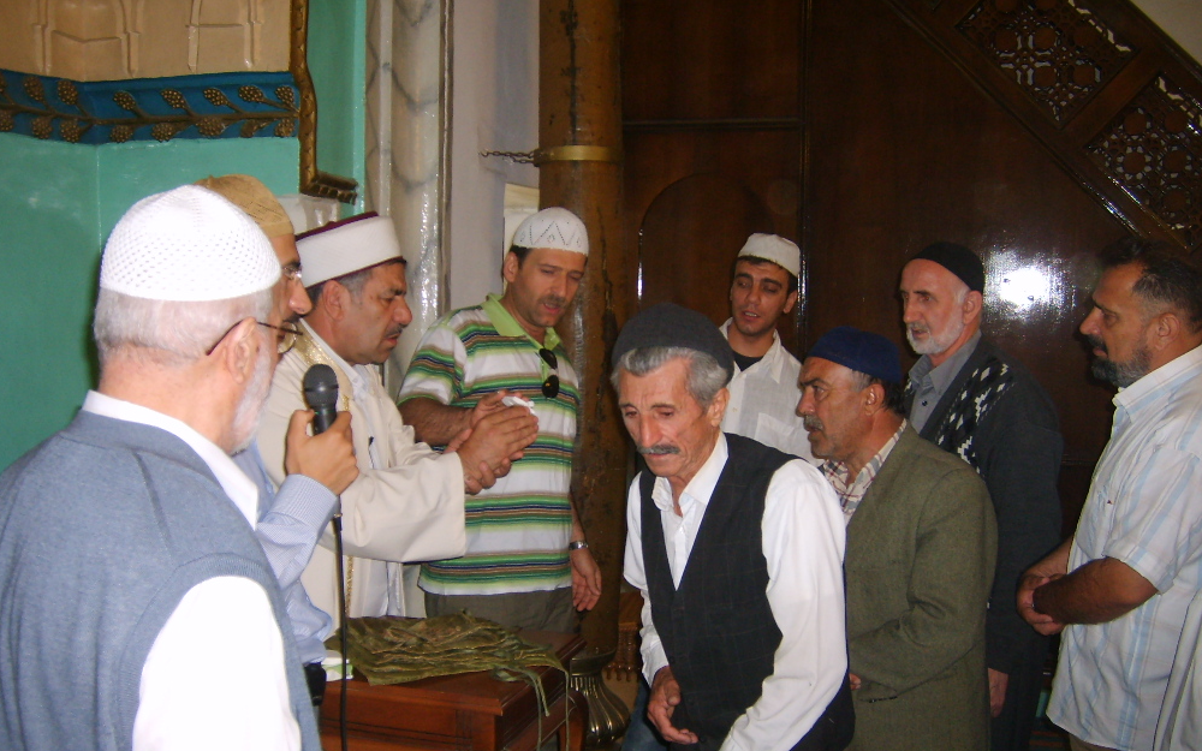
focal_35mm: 38
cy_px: 441
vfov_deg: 33.5
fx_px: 1245
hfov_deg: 51.5
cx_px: 588
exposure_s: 1/30
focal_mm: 5.8
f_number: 2.8
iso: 123
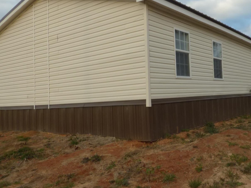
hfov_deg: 50.5
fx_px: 247
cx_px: 203
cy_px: 77
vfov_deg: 41.6
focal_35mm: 34
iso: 100
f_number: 6.3
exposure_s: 1/80
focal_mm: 3.58
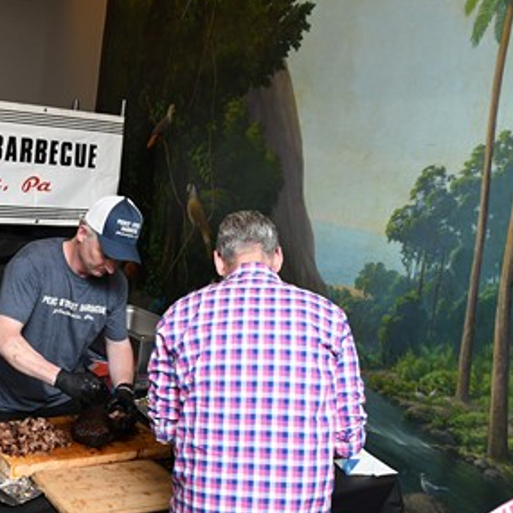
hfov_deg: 38.5
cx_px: 95
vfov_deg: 40.0
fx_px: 701
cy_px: 307
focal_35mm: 42
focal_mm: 17
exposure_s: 1/125
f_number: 4
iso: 800
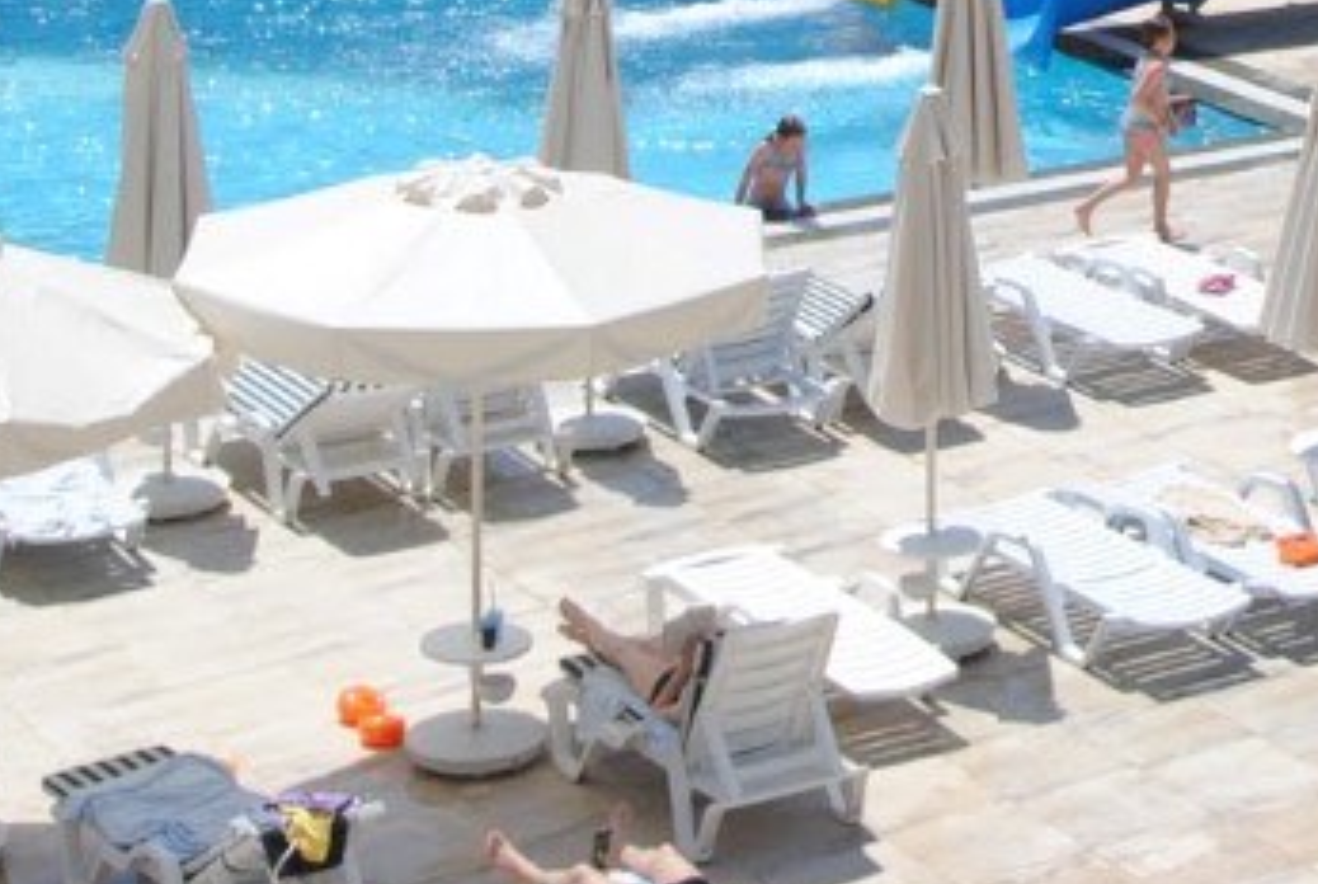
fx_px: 4364
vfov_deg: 11.0
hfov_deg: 16.6
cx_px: 1520
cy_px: -556
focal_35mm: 119
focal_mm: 24
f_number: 8
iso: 100
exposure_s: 1/250
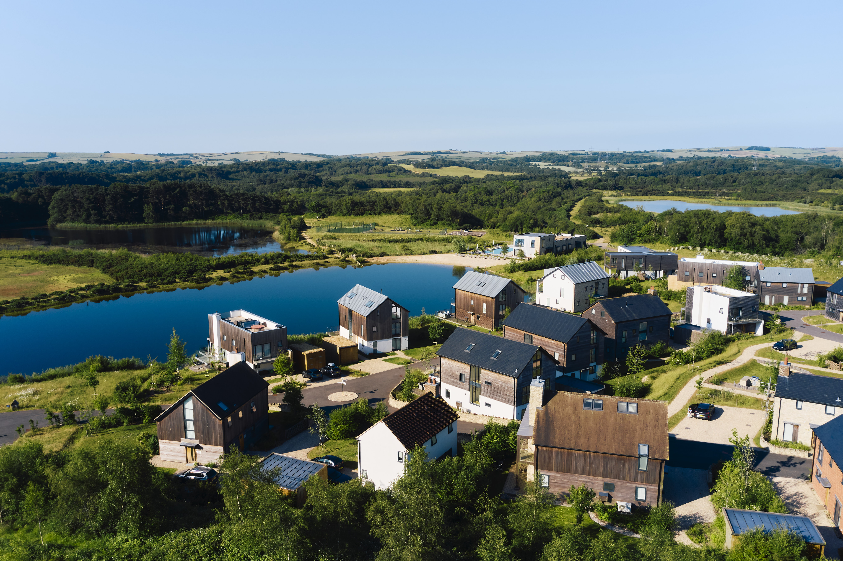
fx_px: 655
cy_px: 280
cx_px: 422
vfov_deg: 46.4
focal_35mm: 28
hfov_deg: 65.5
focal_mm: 10.26
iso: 100
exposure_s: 1/500
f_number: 5.6
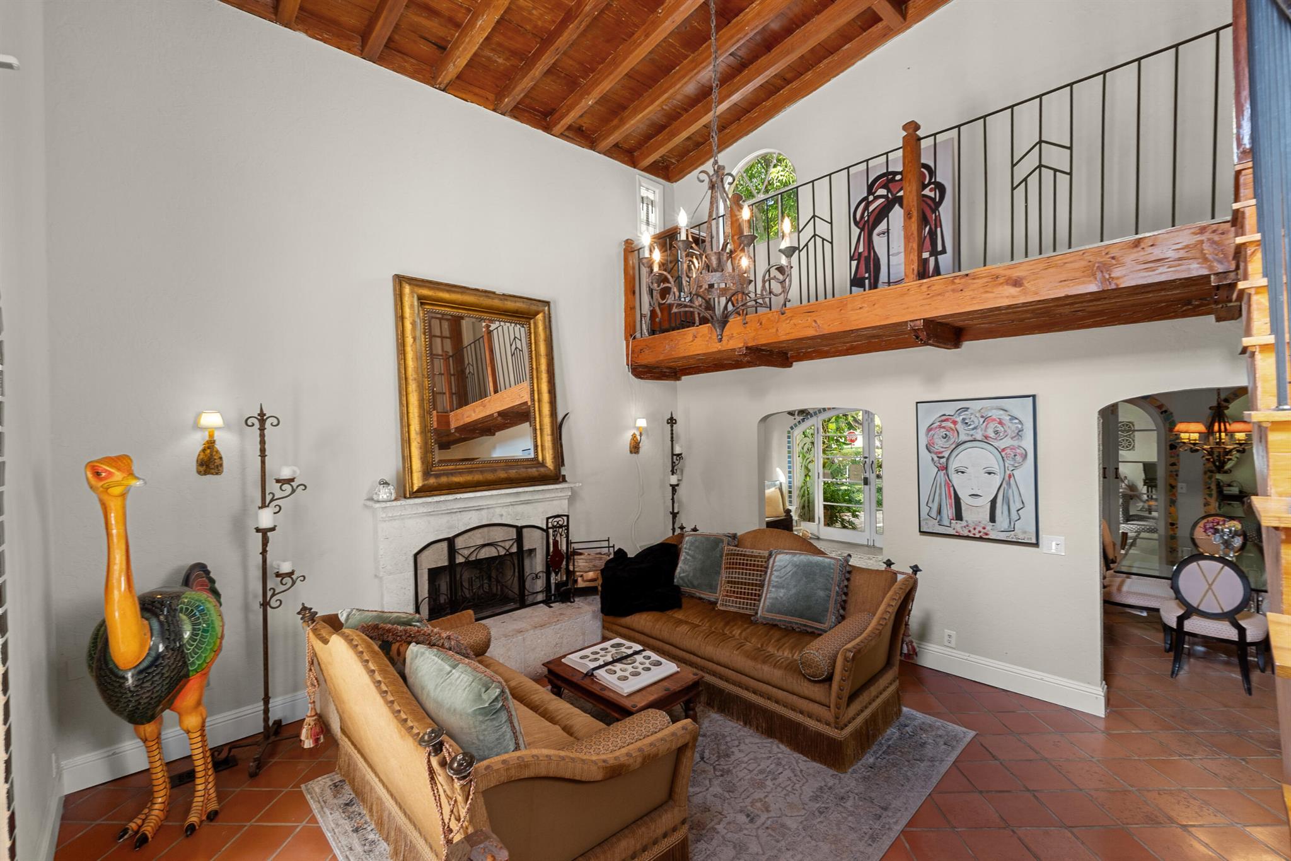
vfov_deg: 77.3
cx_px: 646
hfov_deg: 100.4
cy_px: 430
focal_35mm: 15
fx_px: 538
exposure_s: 1/2.5
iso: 100
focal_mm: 10
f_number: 7.1
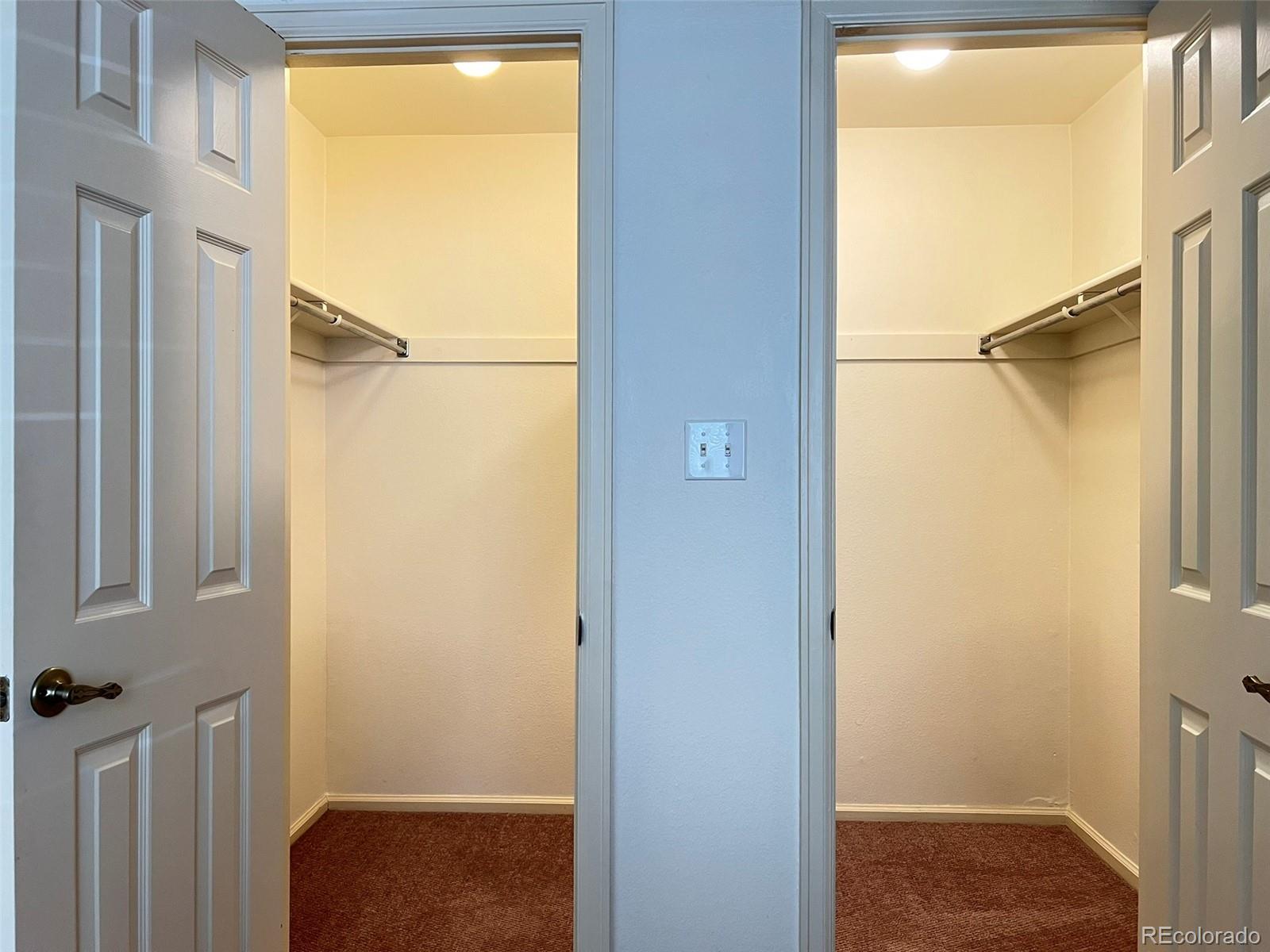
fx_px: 954
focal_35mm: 26
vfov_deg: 53.1
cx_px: 635
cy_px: 476
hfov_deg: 67.3
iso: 200
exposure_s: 1/60
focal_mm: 5.7
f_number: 1.5
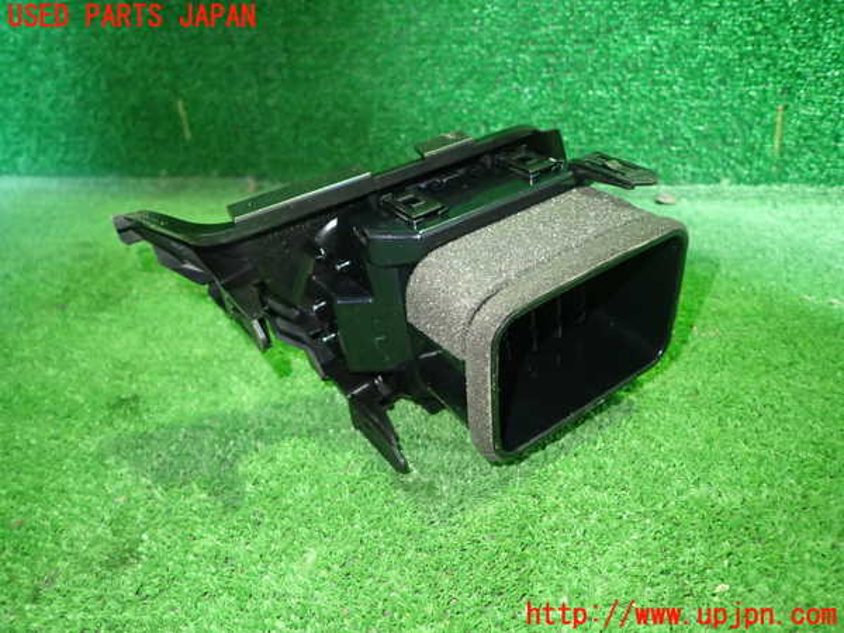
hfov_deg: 69.4
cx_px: 422
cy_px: 316
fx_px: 610
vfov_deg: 54.9
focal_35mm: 25
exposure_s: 1/30
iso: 640
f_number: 2
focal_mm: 4.5
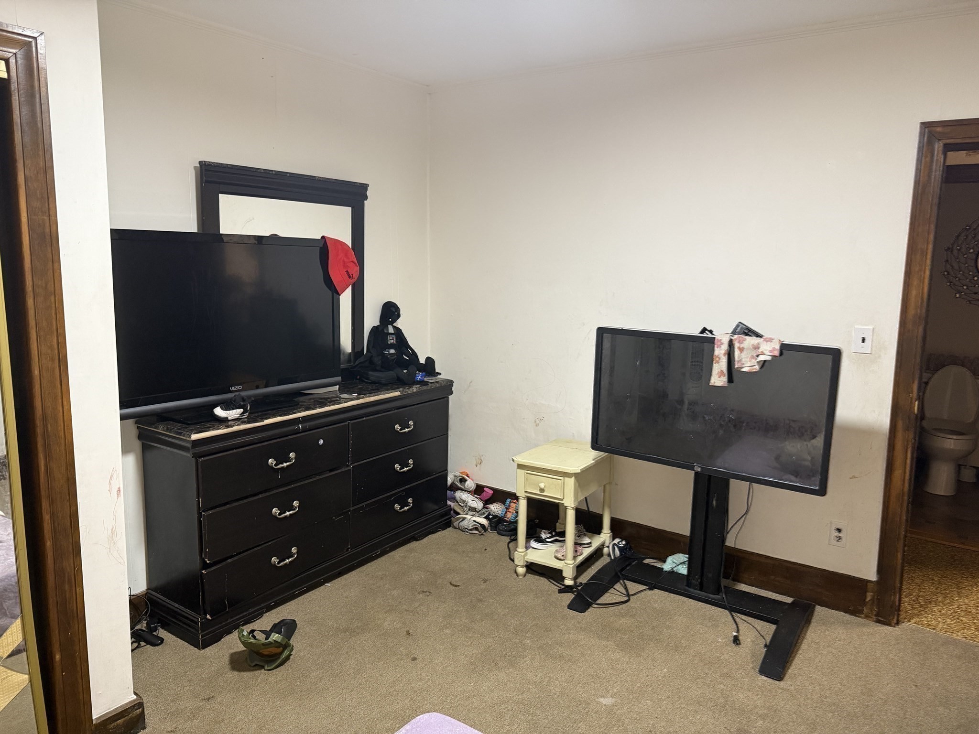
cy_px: 367
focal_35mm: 24
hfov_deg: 71.6
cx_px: 490
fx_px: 679
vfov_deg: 56.8
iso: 400
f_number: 1.78
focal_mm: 6.76
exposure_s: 1/60
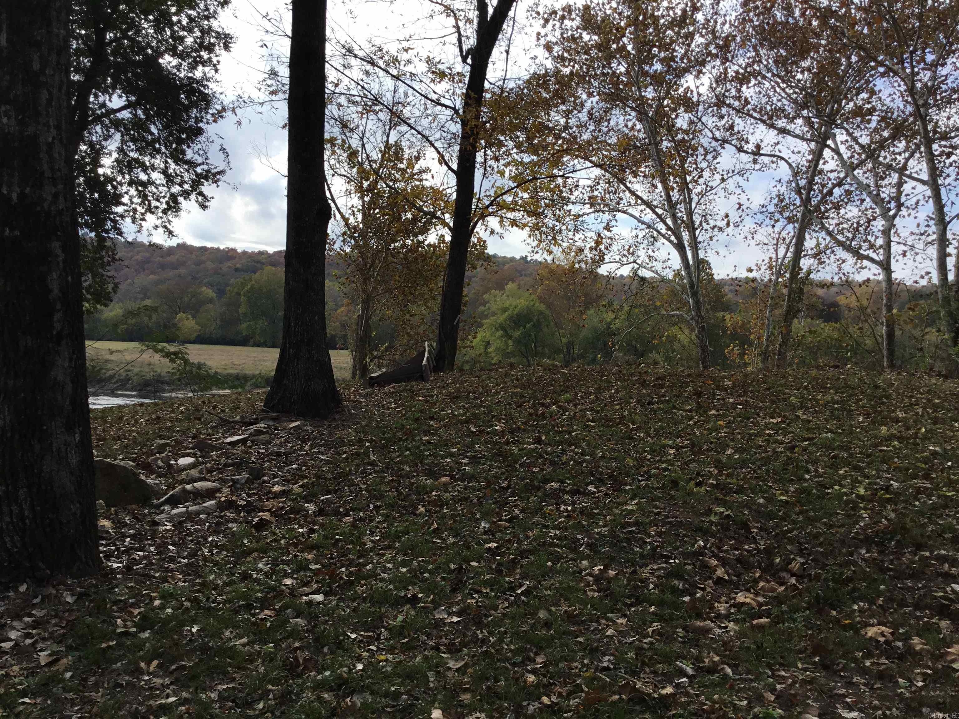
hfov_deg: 58.4
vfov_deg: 45.4
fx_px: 859
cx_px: 480
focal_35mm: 31
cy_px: 360
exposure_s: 1/959
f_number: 2.4
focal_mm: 3.3
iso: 25
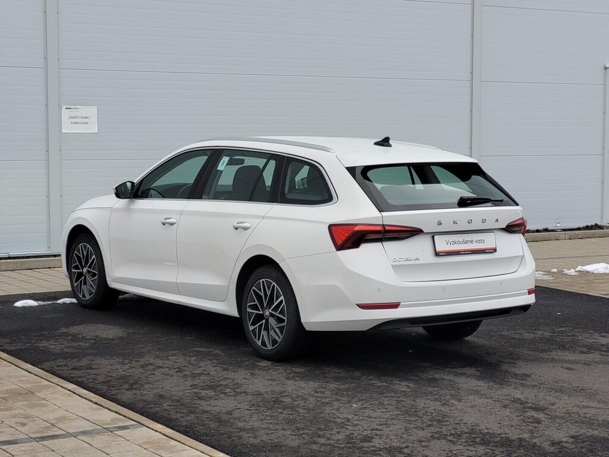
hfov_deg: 25.7
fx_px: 1337
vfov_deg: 19.4
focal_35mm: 76
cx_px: 304
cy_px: 228
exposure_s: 1/100
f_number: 2.4
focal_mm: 7.12
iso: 50
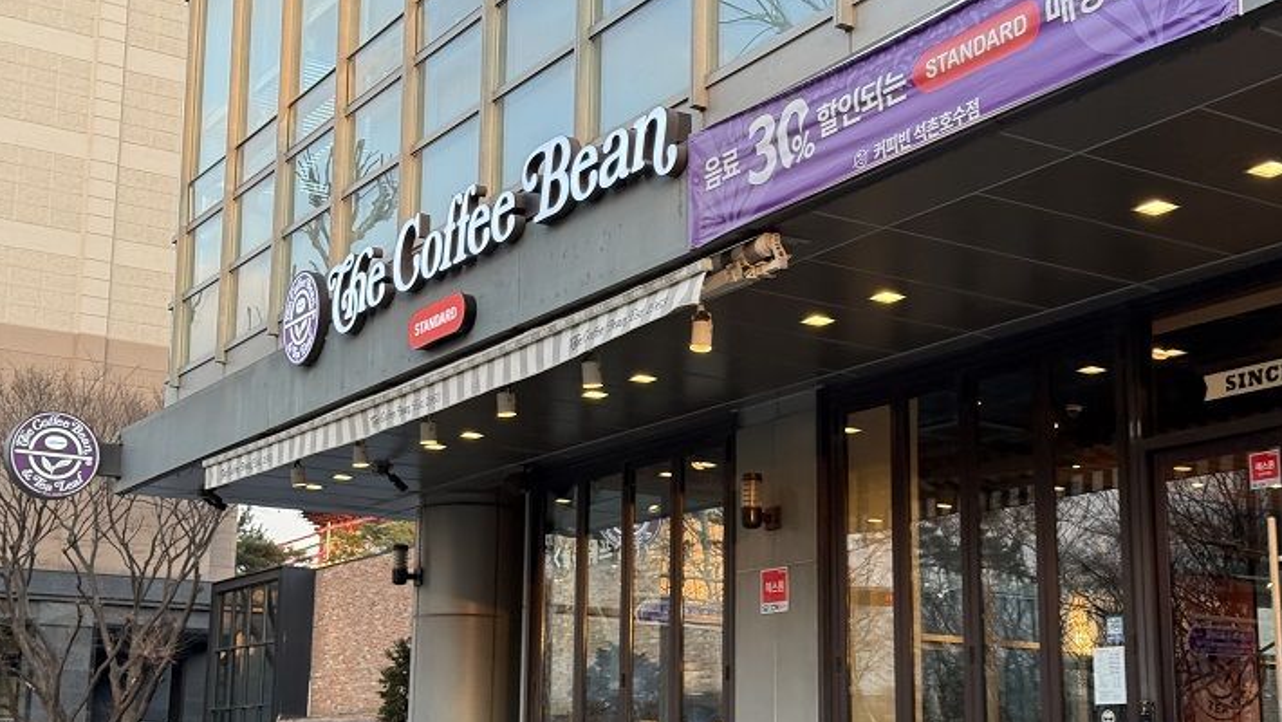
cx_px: 639
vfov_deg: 22.6
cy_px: 466
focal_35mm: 53
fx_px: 1802
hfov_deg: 39.2
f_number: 1.78
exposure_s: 1/184
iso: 125
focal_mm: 6.76
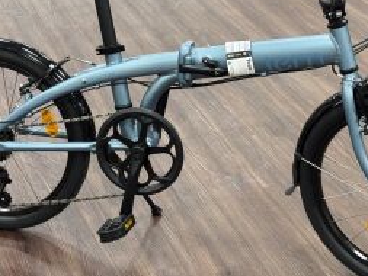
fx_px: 968
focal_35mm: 91
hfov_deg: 21.5
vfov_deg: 16.1
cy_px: 60
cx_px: 208
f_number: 1.78
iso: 125
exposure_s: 1/50
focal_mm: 6.76
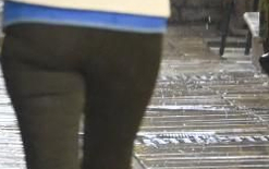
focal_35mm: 1583
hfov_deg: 1.3
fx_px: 11618
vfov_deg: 0.8
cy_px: -104
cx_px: -424
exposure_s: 1/320
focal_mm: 160
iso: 5000
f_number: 5.3
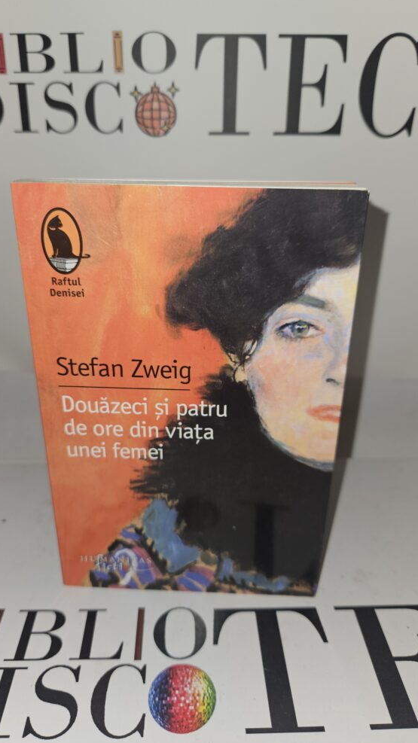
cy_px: 368
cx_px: 202
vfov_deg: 71.9
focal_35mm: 26
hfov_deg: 44.4
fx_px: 512
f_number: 1.8
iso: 25
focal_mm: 5.4
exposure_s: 1/89.1
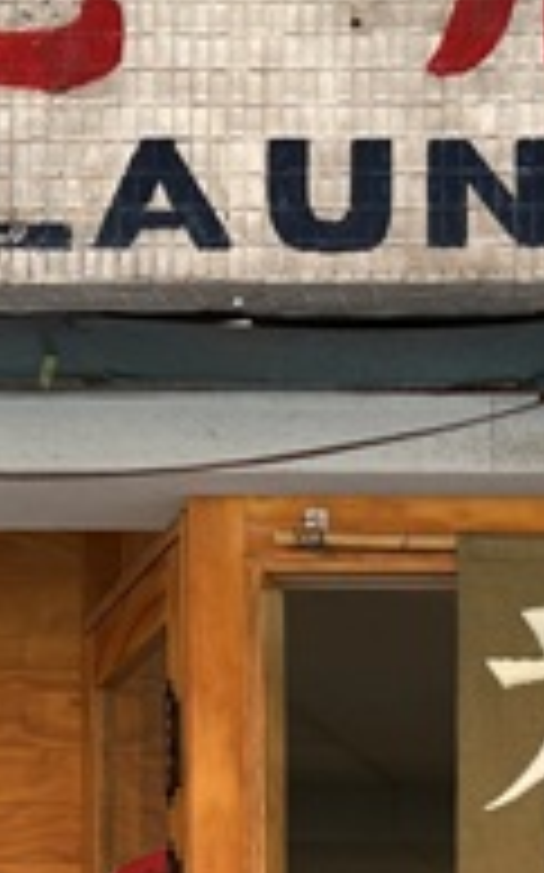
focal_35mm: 105
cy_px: 1080
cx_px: 823
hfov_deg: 11.9
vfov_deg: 18.7
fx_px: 2494
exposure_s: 1/121
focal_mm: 6.86
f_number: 1.78
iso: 80
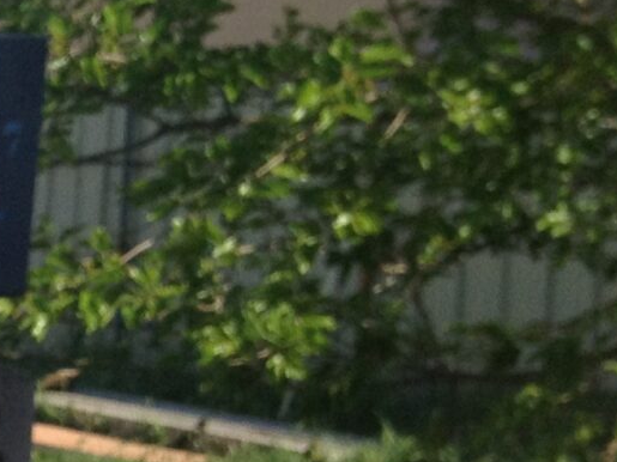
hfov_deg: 10.0
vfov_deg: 8.4
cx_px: -861
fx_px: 3101
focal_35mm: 174
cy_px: 570
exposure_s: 1/1175
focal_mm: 4.28
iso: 64
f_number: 2.4
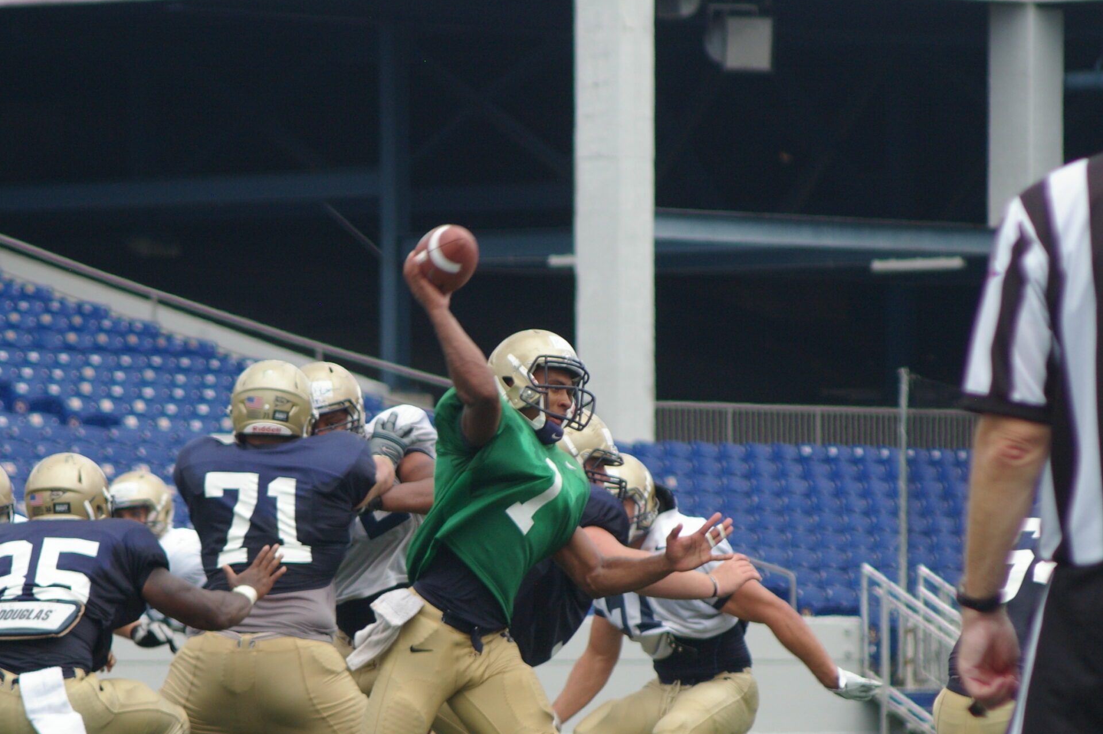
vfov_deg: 4.0
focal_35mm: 340
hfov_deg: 6.1
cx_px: 506
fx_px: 10409
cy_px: 485
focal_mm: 170
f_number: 8
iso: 400
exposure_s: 1/500
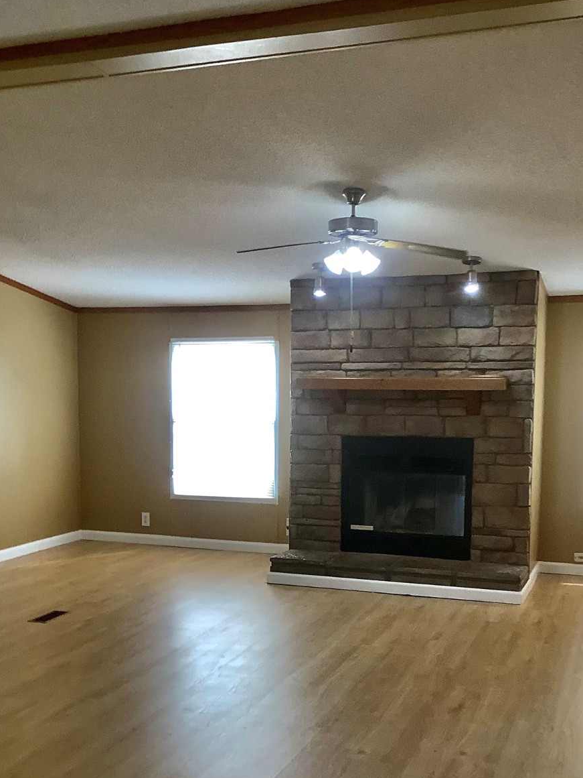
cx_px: 317
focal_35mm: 41
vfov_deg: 45.5
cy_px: 464
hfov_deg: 35.1
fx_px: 921
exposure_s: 1/60
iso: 80
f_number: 2.4
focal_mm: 3.3
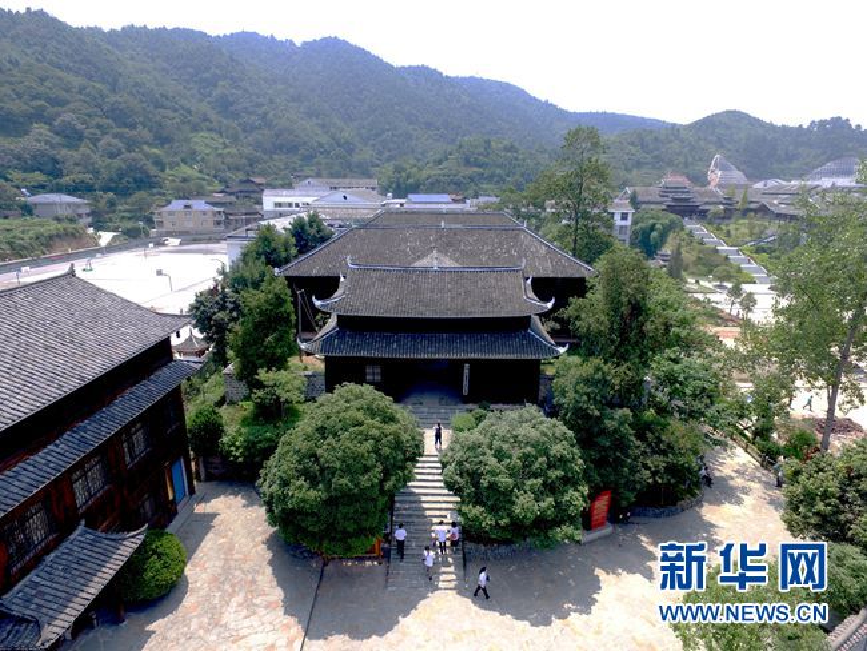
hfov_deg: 81.7
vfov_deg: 66.0
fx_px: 501
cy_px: 326
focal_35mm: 20
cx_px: 434
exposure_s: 1/295
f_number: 2.8
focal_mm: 3.61
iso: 100
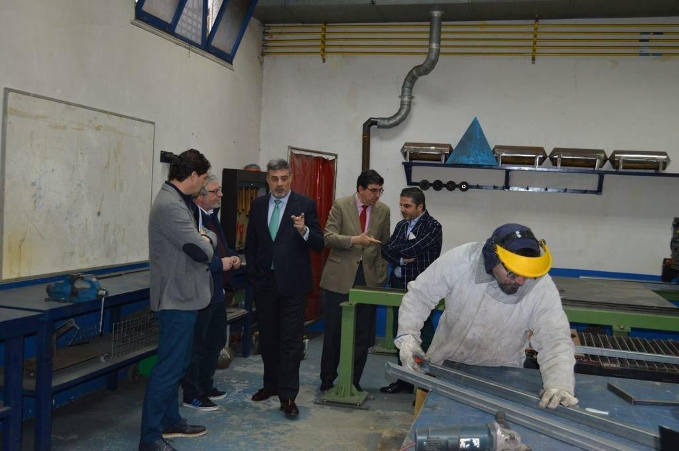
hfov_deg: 53.2
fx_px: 678
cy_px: 226
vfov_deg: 36.8
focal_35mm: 36
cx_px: 340
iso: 500
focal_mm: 24
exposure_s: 1/60
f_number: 3.8
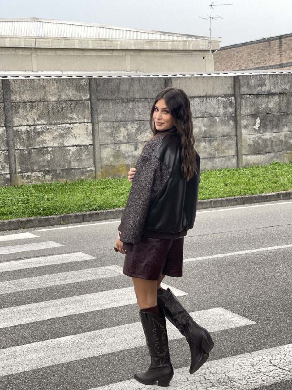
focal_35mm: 64
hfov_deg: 22.9
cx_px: 146
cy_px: 195
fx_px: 720
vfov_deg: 30.3
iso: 32
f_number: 2.2
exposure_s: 1/121
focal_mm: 7.5
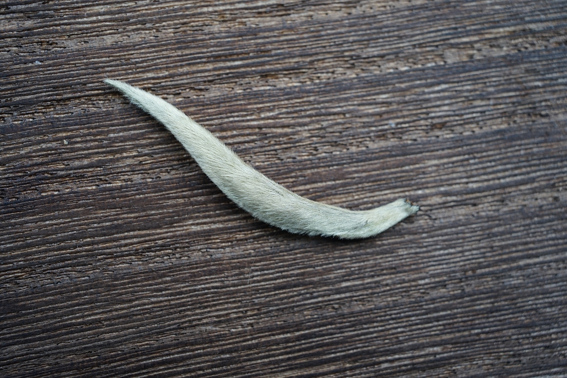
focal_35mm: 35
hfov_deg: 54.4
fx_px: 551
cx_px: 284
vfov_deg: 37.8
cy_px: 189
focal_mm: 35
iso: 320
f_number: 6.3
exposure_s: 1/60
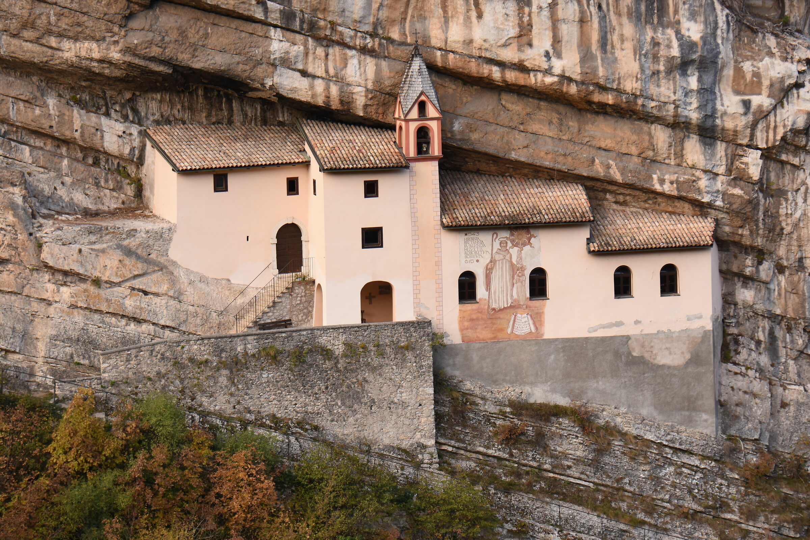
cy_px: 270
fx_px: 2902
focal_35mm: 129
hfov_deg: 15.9
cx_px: 405
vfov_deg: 10.6
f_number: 5.6
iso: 250
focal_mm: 86
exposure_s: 1/200
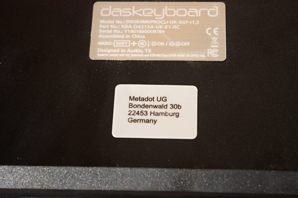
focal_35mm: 82
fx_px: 678
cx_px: 149
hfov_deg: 24.8
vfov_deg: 16.6
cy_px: 99
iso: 200
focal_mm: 55
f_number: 7.1
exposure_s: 1/160
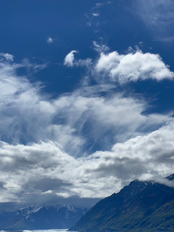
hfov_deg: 21.9
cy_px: 146
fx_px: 449
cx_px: 70
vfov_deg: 28.9
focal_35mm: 67
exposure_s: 1/2817
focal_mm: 6
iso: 25
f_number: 2
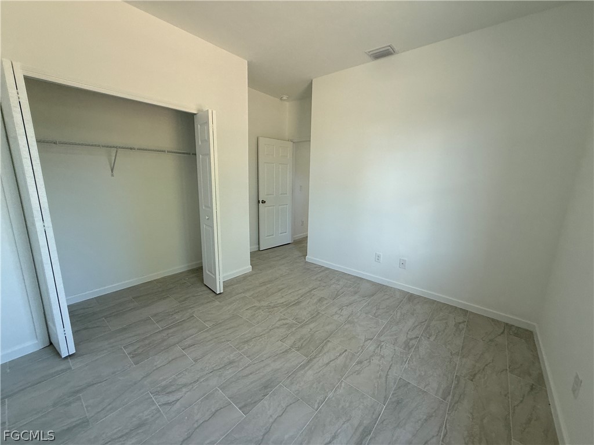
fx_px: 240
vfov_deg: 85.7
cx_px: 297
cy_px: 222
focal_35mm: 14
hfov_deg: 102.1
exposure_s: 1/99
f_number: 2.2
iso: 160
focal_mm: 2.22
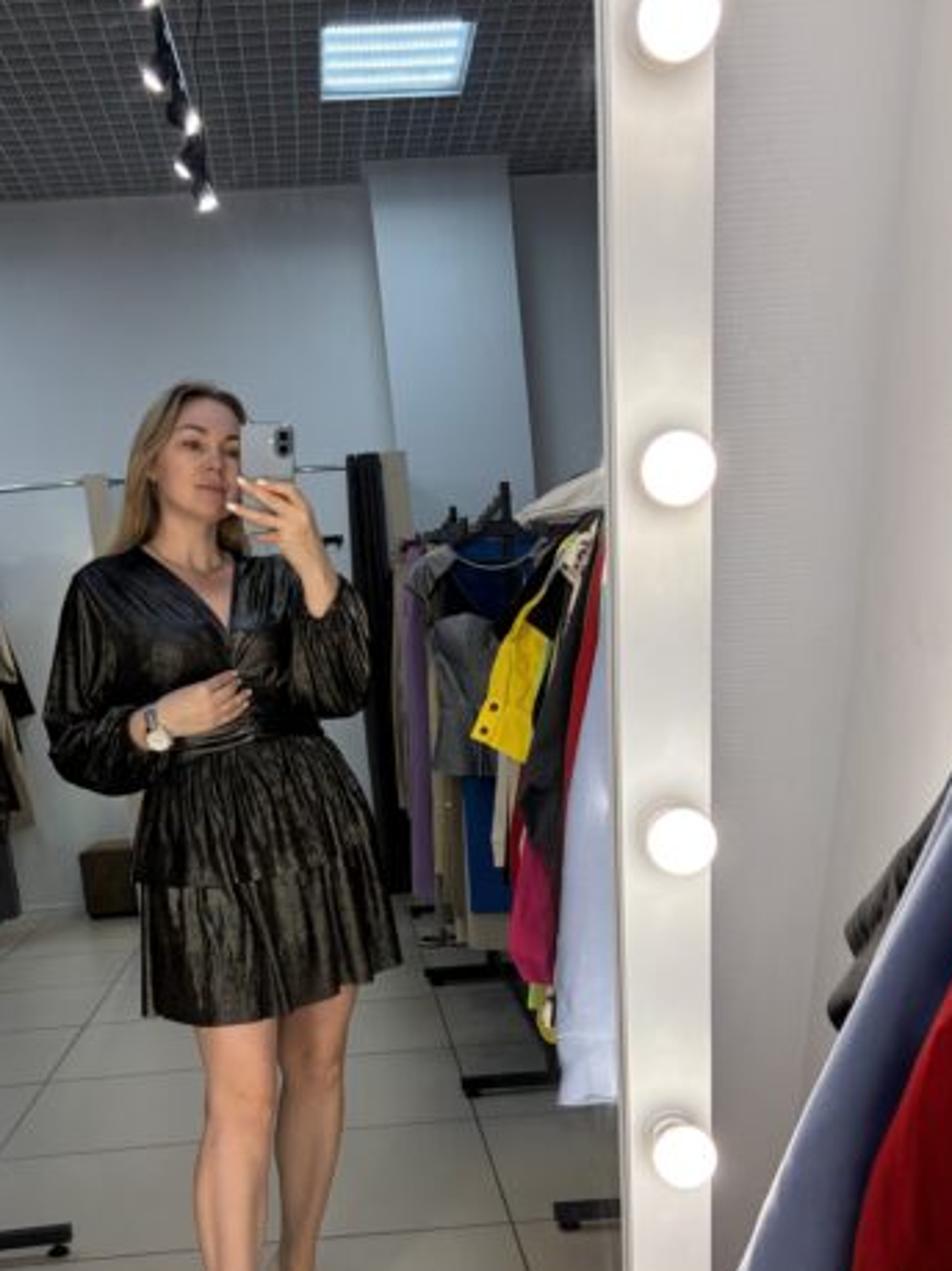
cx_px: 371
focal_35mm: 34
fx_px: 1247
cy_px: 811
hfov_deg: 41.5
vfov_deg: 53.2
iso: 100
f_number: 1.6
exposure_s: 1/230
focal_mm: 5.96
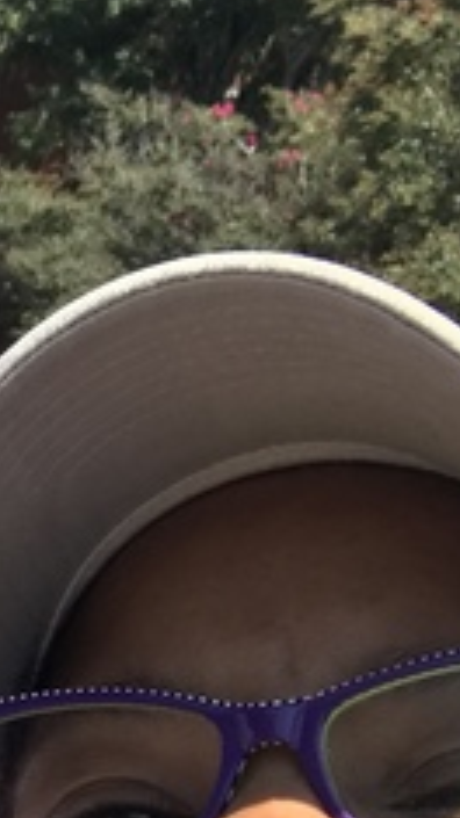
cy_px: 830
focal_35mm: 107
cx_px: -645
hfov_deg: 9.9
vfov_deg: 19.4
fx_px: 2323
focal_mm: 2.87
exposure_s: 1/871
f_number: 2.2
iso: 25
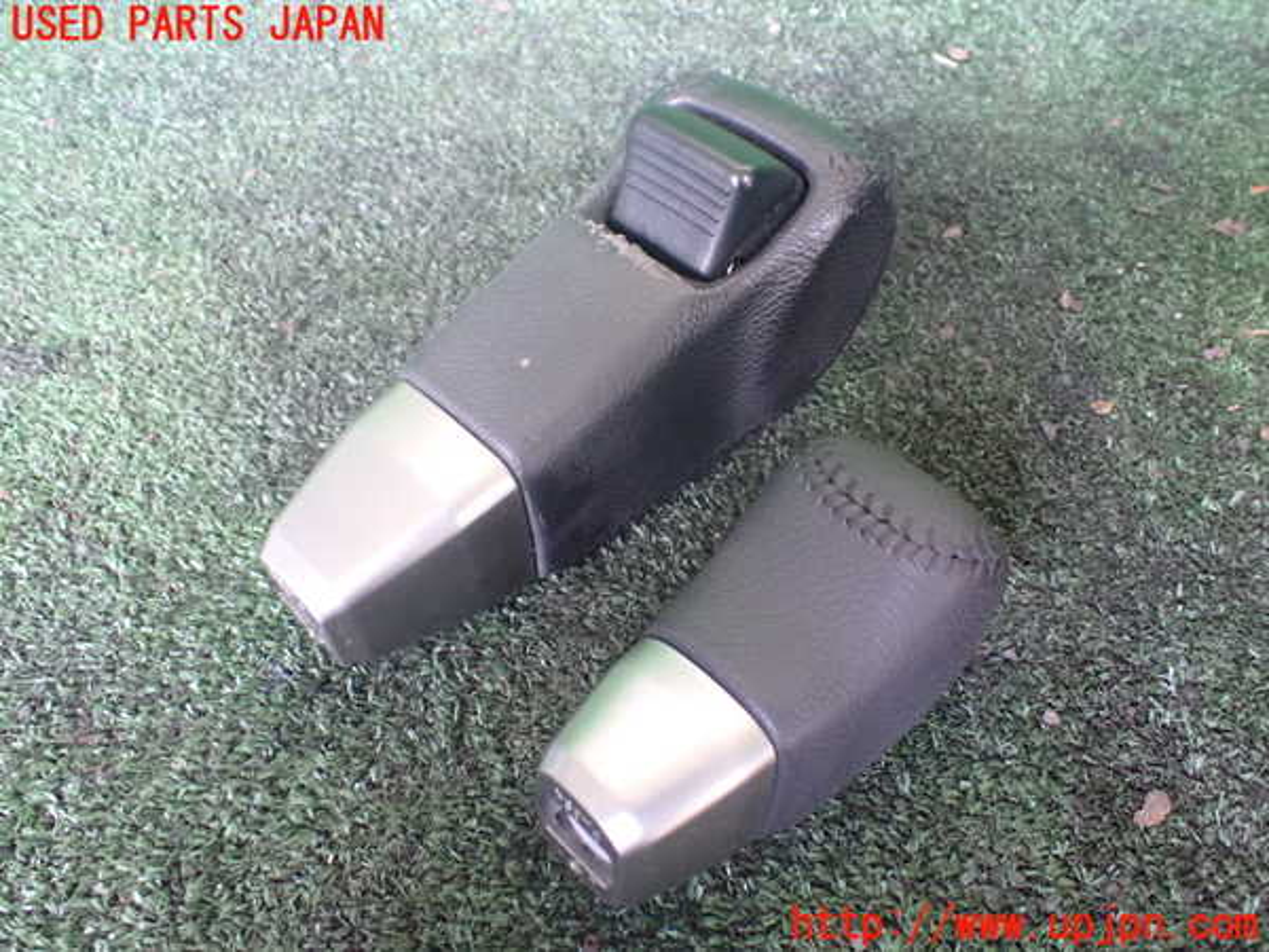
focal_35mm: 30
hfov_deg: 60.0
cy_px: 476
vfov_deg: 46.8
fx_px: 1100
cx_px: 634
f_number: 2.3
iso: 1250
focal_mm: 5.4
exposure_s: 1/30
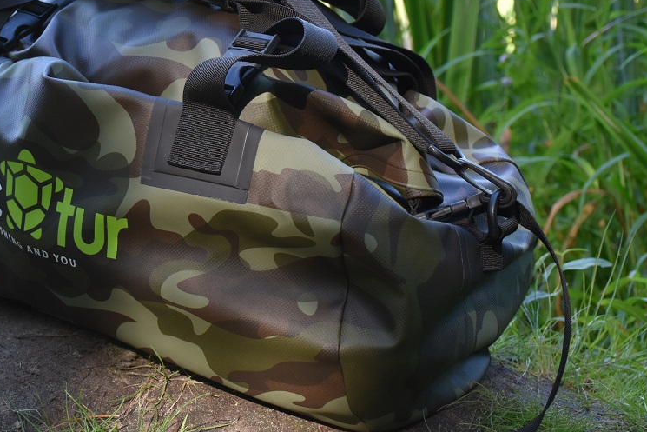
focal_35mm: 86
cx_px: 172
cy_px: 132
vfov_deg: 15.9
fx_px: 1546
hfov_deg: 23.4
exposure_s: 1/125
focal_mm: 38
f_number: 5.6
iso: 400
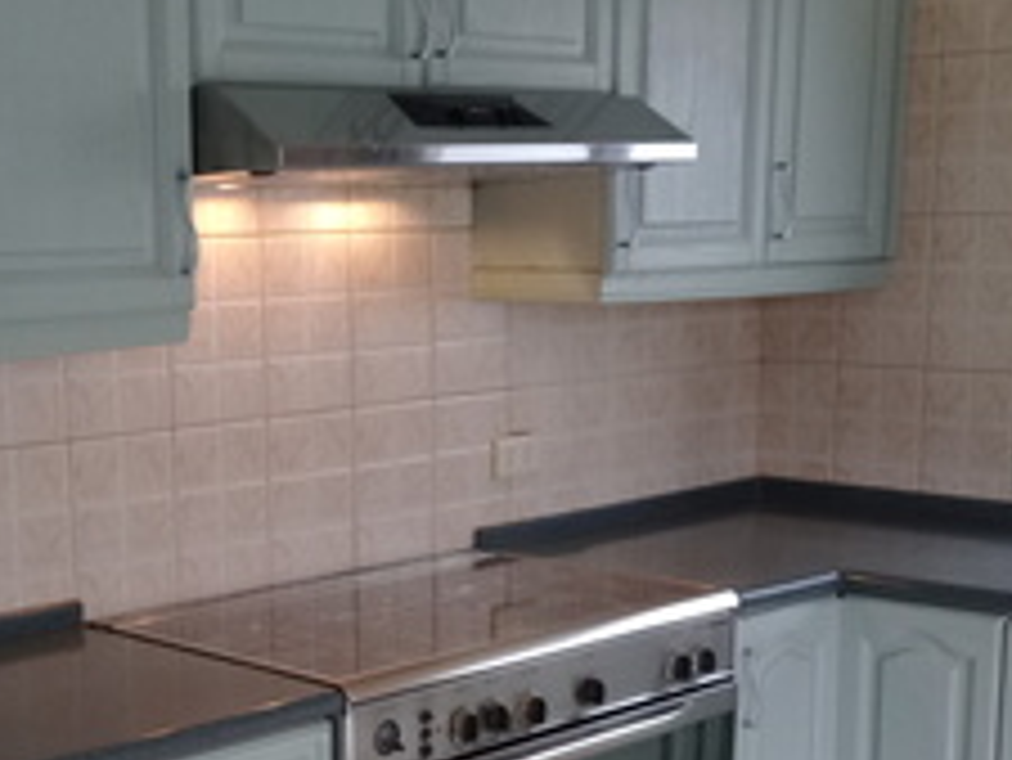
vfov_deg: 22.8
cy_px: 650
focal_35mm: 63
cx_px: 326
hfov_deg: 30.5
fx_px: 1843
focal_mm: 3.3
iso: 64
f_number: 2.2
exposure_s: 1/33
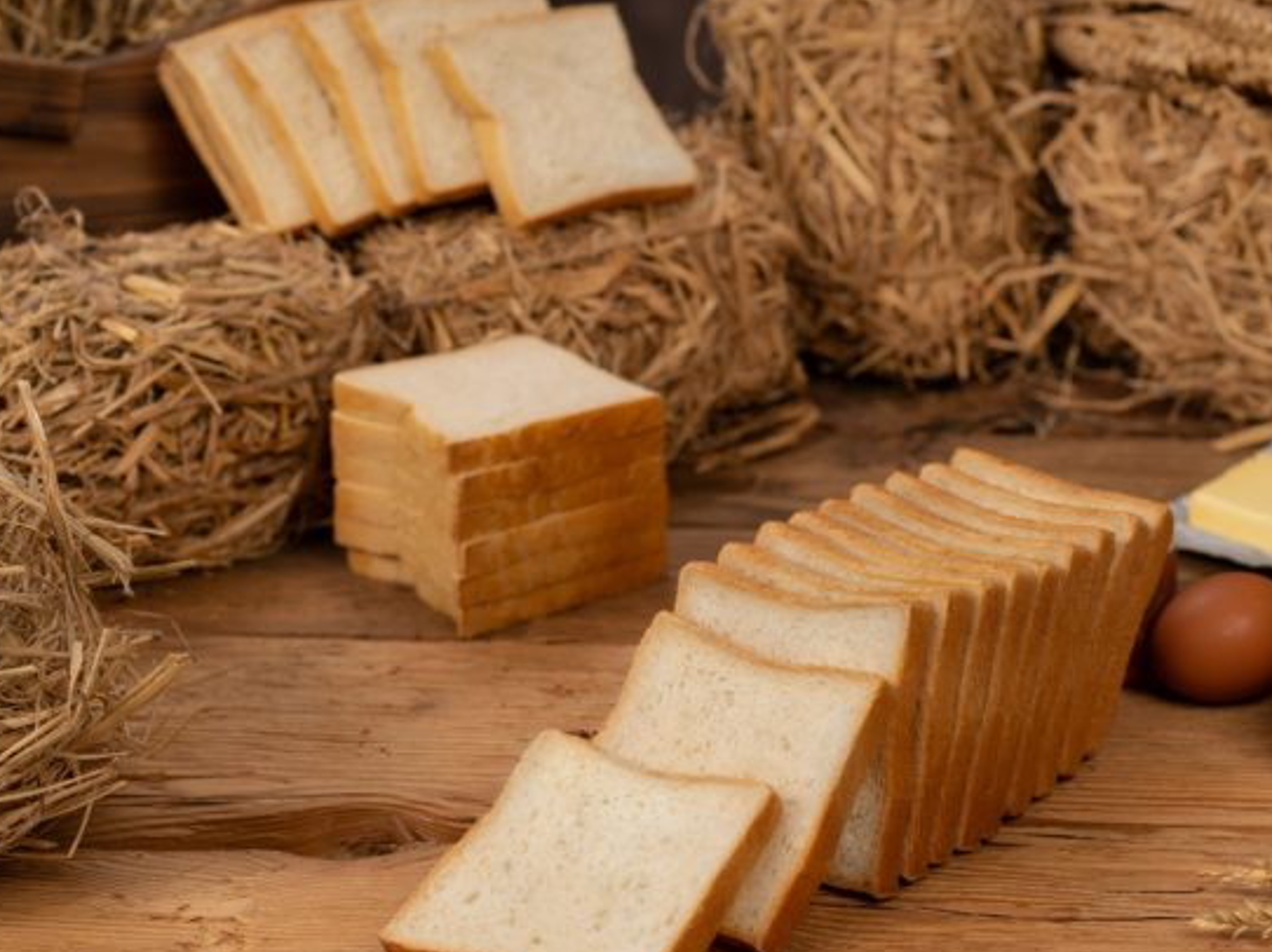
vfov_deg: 19.6
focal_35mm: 75
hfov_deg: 25.8
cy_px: 478
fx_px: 2755
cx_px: 866
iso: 100
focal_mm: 55
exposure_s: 1/250
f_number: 4.5
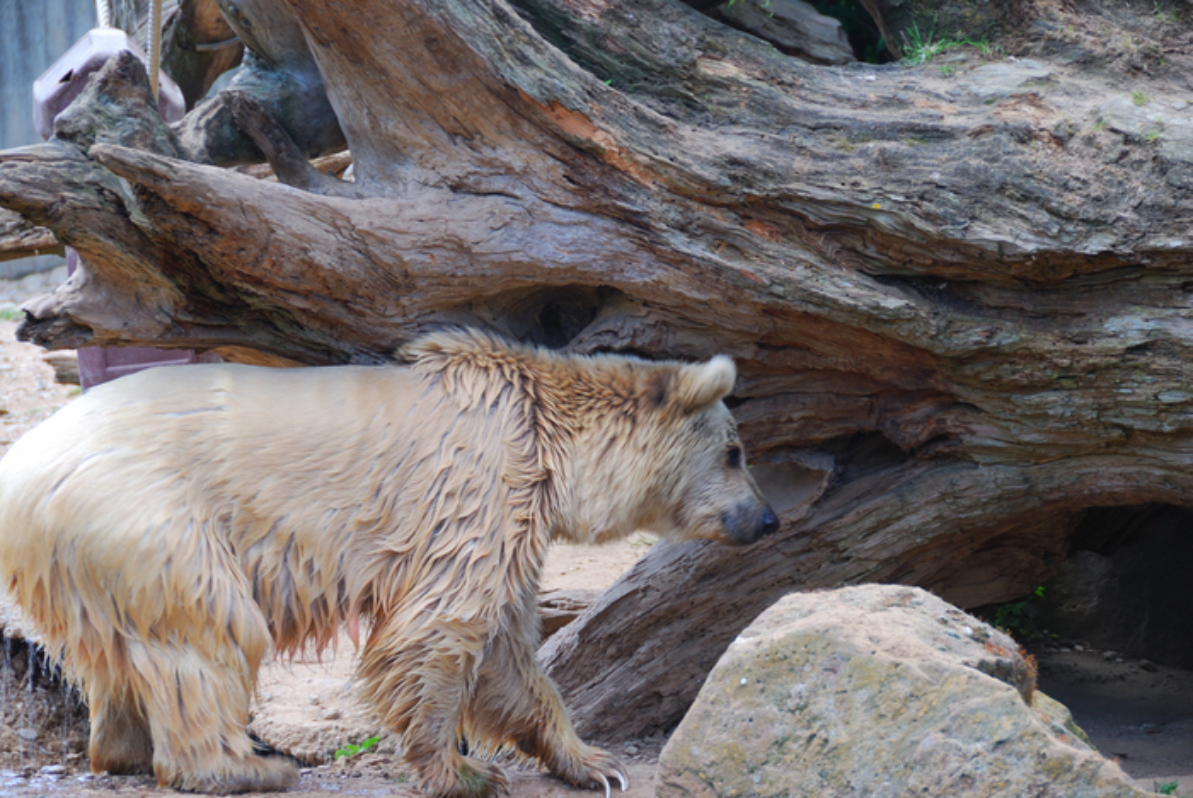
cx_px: 596
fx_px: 5224
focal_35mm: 158
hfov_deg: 13.0
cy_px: 399
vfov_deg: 8.7
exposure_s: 1/50
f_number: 5.6
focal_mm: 105
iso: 100
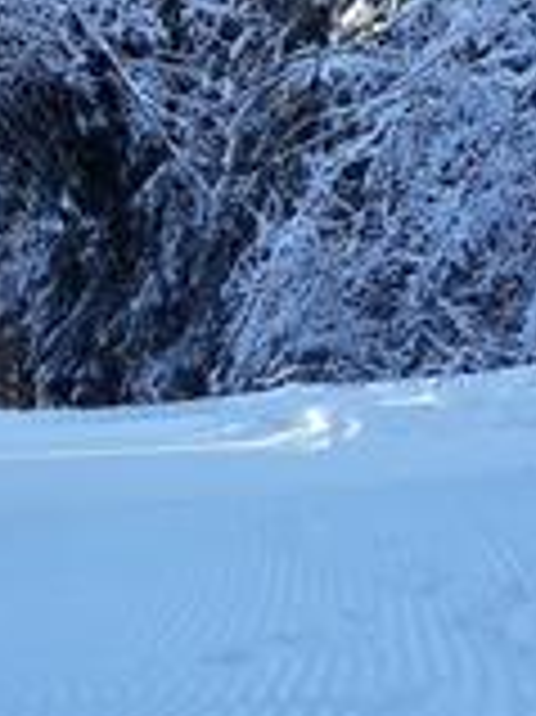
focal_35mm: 102
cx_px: 126
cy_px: 621
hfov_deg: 14.4
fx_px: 2109
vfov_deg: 19.0
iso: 40
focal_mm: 3.6
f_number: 1.9
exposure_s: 1/229
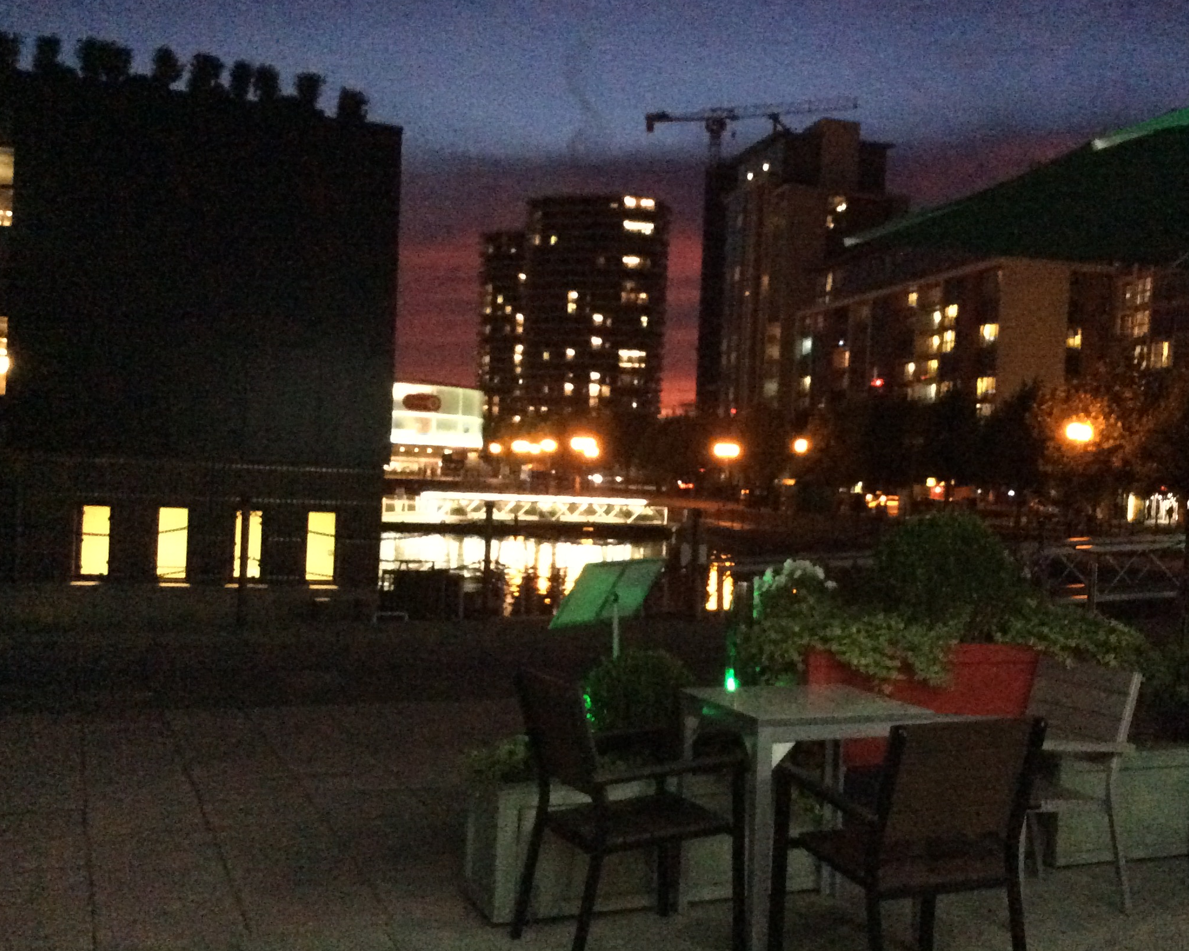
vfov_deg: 37.3
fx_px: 1408
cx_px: 712
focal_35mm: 40
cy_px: 496
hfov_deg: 45.6
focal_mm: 3.3
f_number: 2.4
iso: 640
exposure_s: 1/17
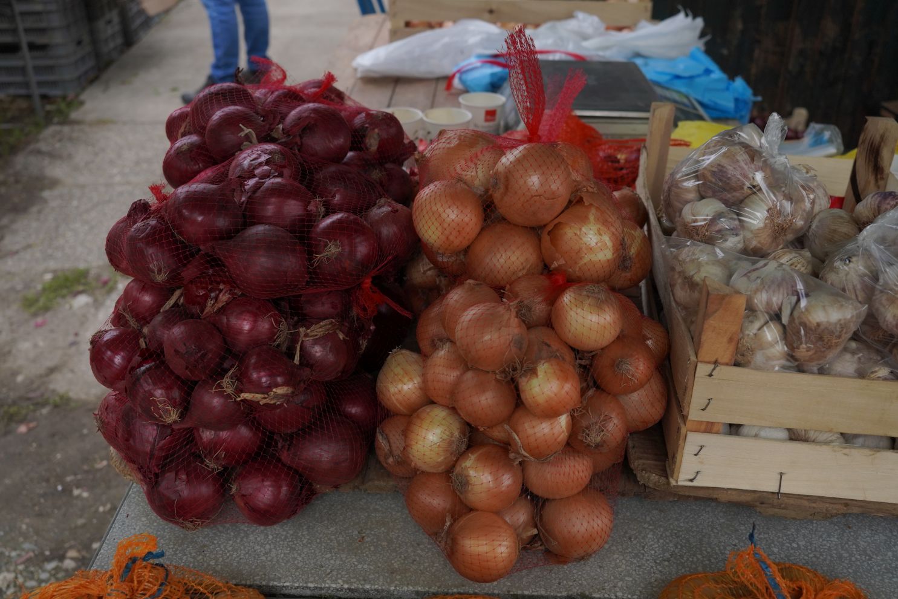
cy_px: 300
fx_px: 939
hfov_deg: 51.1
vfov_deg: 35.4
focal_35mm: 38
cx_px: 449
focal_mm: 25.1
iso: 400
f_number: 4
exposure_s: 1/250
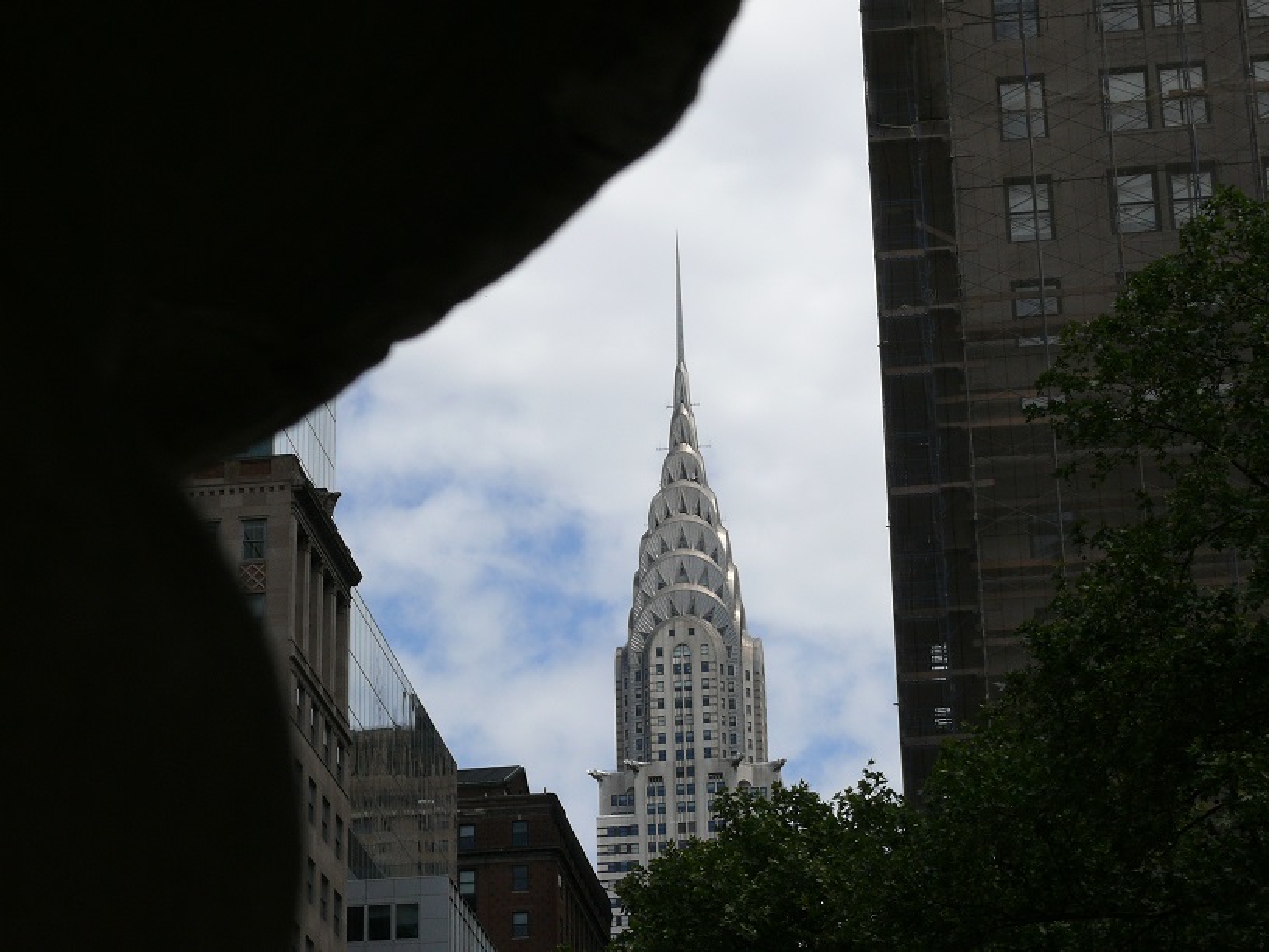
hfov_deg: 21.3
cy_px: 476
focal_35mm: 92
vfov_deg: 16.1
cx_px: 634
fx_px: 3373
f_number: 7.1
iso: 100
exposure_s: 1/500
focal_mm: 17.3
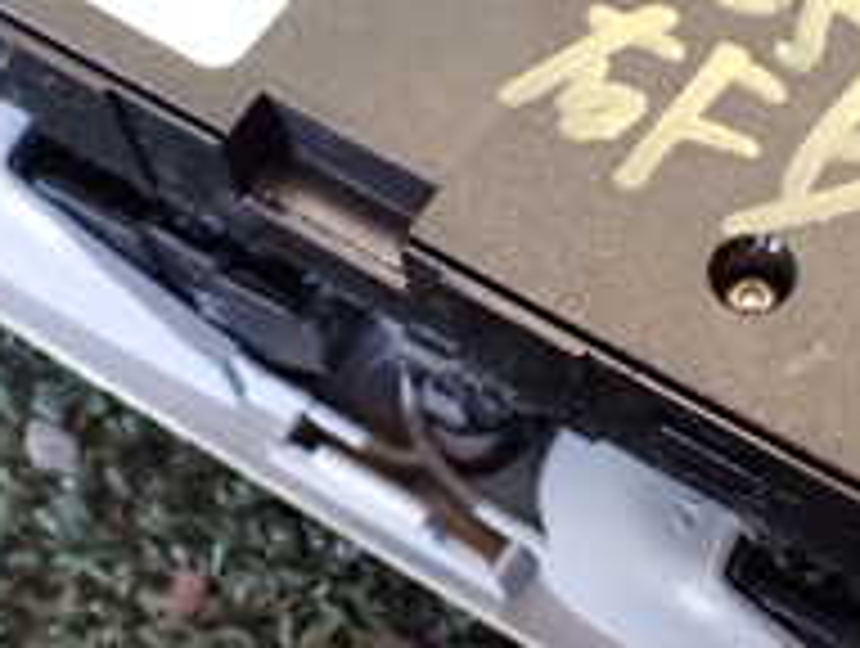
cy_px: 184
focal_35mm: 94
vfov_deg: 15.7
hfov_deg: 20.8
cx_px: 572
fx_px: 2340
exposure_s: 1/30
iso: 1250
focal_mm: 5.4
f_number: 2.3
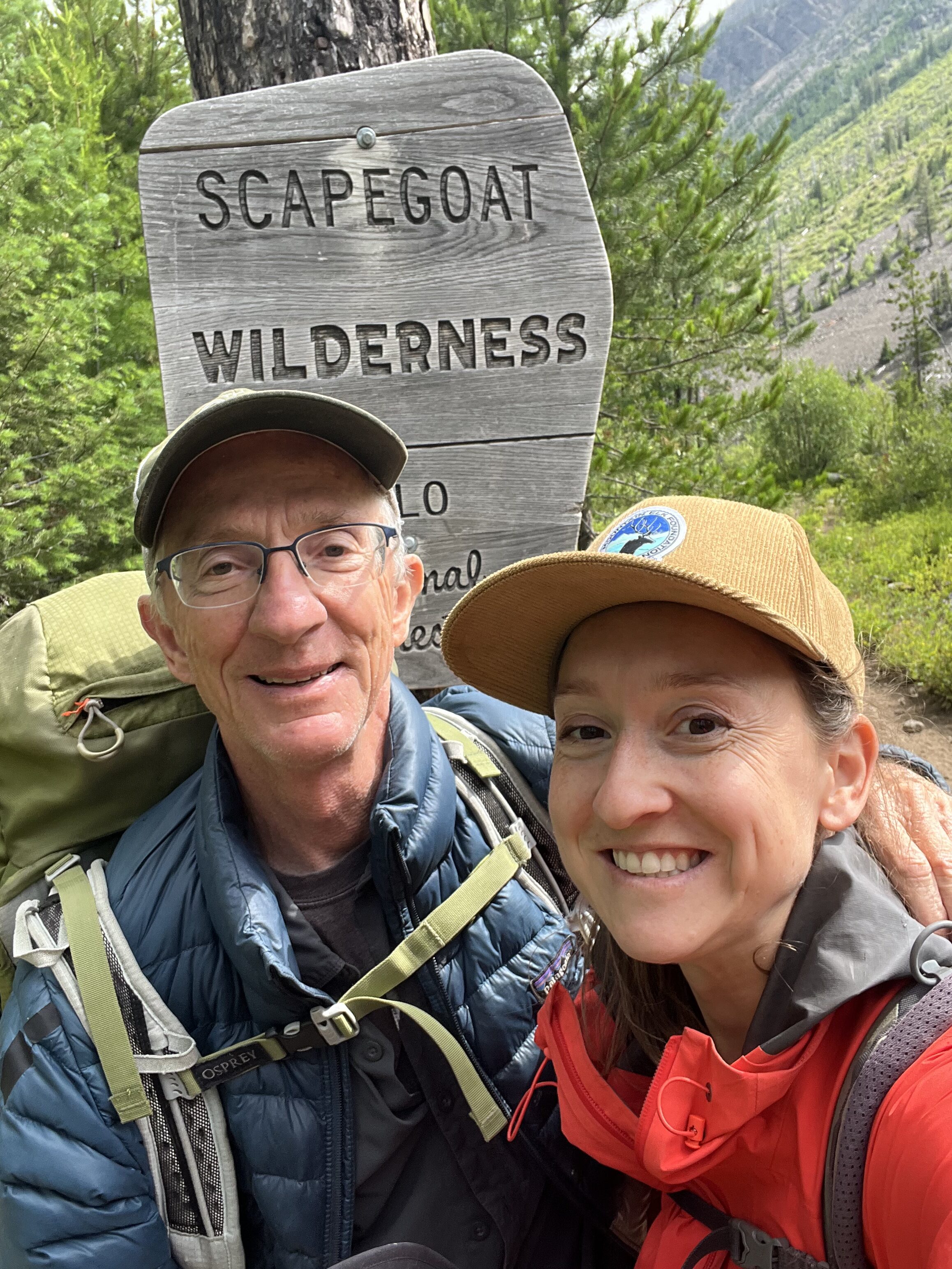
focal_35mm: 30
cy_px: 634
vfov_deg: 60.0
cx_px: 476
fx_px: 1100
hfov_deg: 46.8
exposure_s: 1/129
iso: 25
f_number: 2.2
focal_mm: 2.71
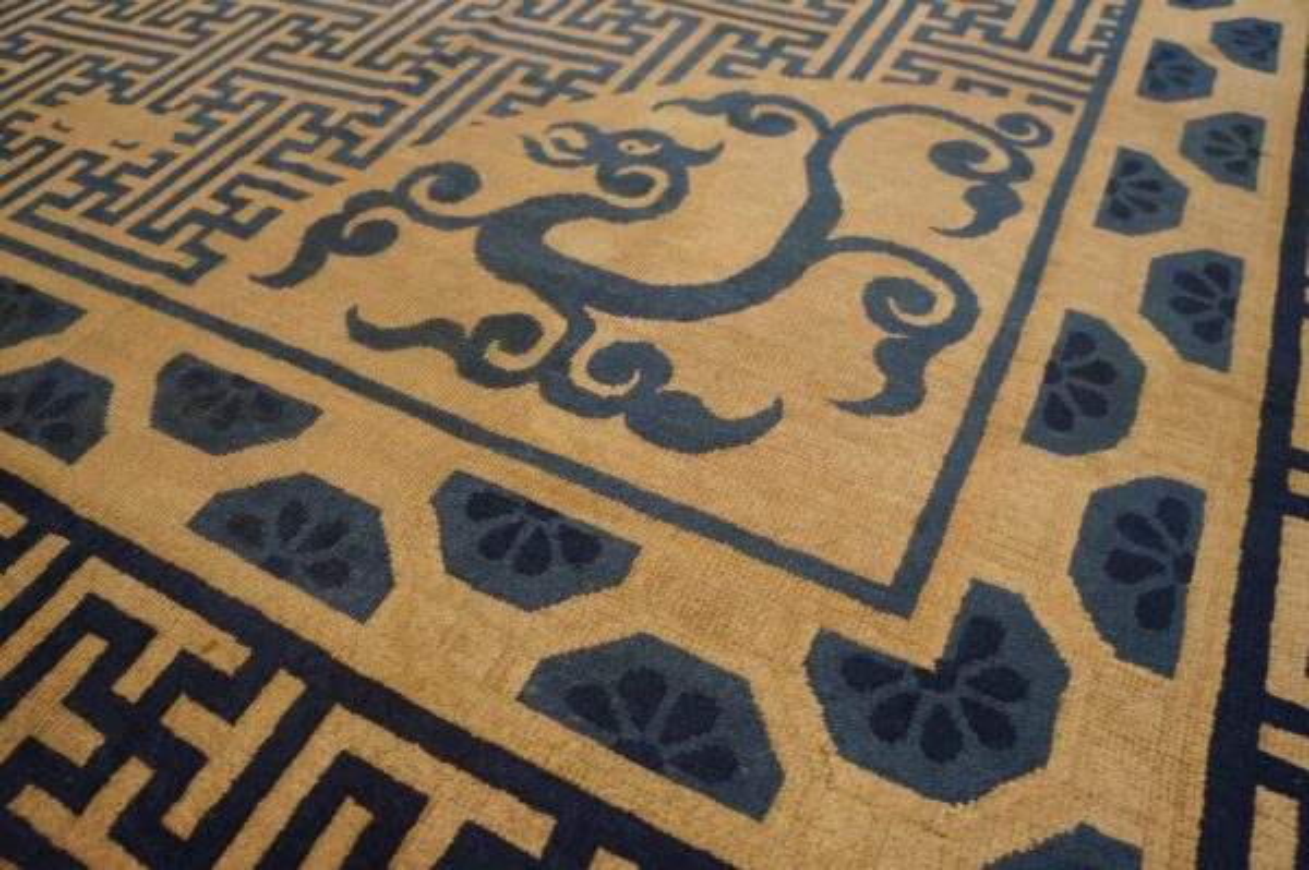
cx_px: 654
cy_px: 435
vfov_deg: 47.9
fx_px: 981
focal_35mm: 27
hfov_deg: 67.4
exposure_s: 1/60
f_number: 4
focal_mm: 18
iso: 800
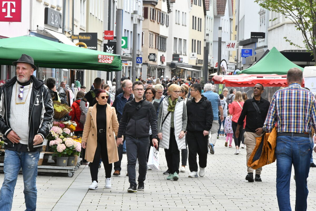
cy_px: 106
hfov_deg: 12.2
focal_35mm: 168
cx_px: 158
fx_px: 1475
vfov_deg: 8.2
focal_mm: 112
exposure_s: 1/160
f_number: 22
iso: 1600
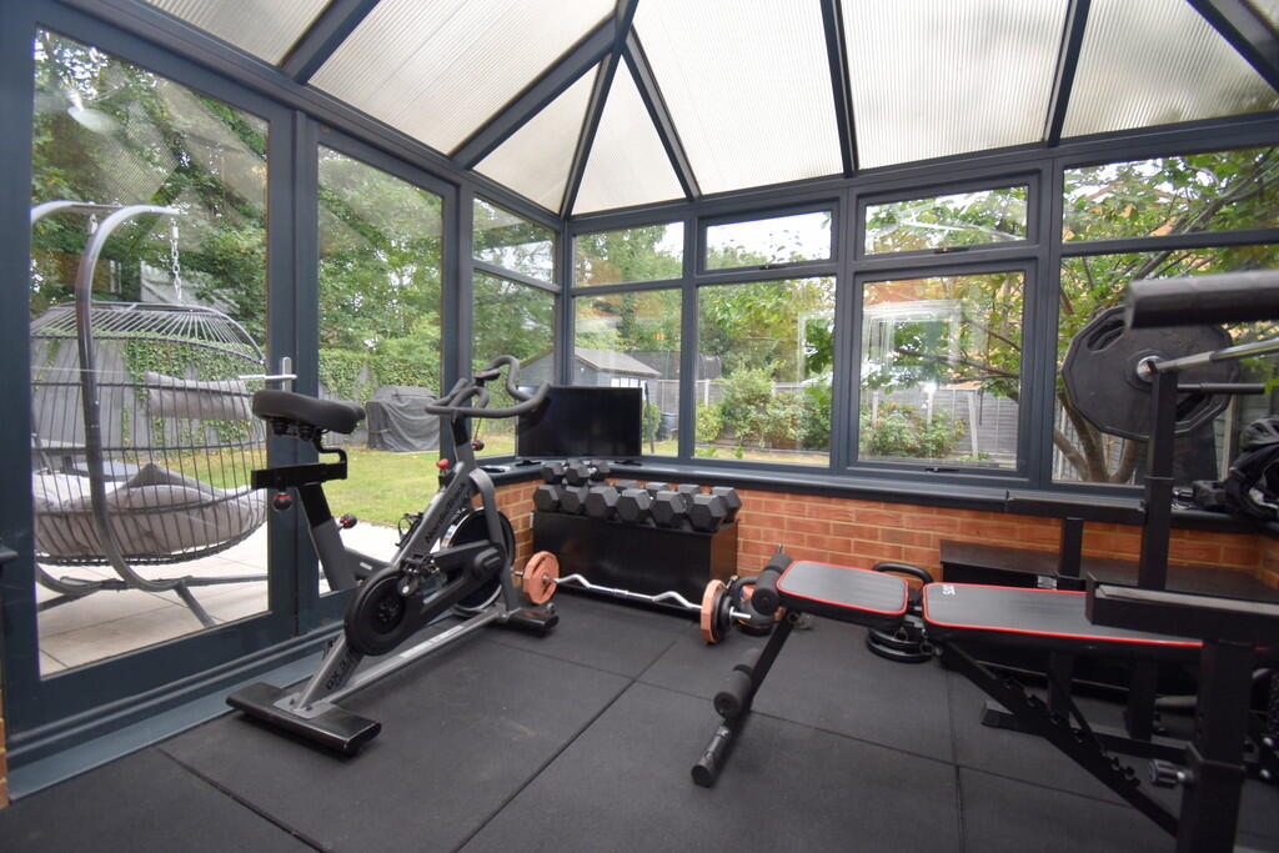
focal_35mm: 15
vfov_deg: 77.3
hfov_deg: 100.4
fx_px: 533
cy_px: 426
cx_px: 640
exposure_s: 1/200
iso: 250
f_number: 5
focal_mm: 10
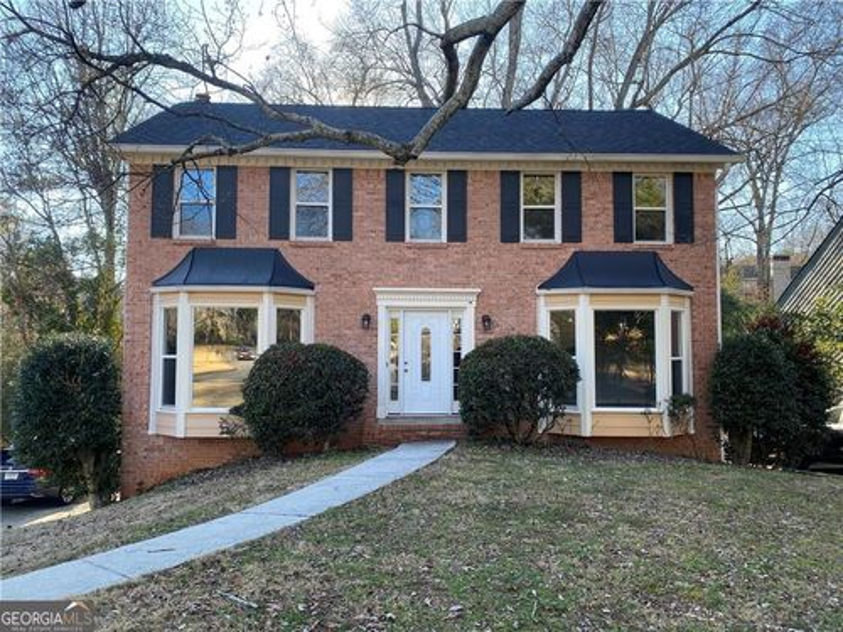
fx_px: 633
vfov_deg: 53.1
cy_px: 316
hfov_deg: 67.3
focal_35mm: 26
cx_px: 422
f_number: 1.8
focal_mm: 4.25
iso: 32
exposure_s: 1/266
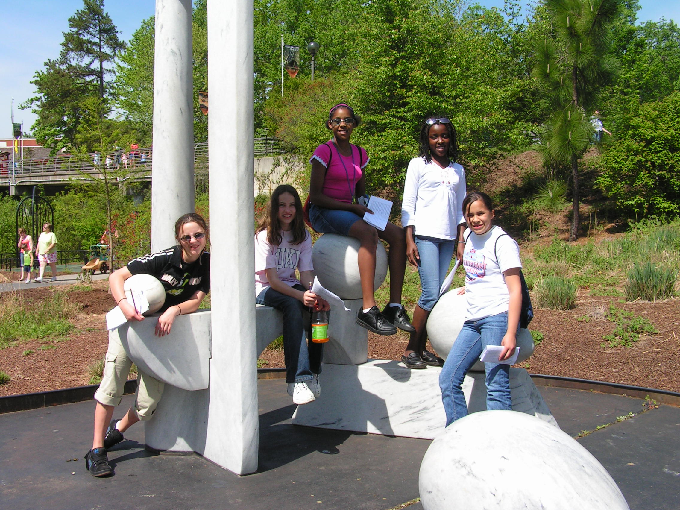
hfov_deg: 49.0
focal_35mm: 38
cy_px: 255
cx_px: 340
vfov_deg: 37.7
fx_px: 746
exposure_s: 1/320
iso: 50
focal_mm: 6.3
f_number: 5.6
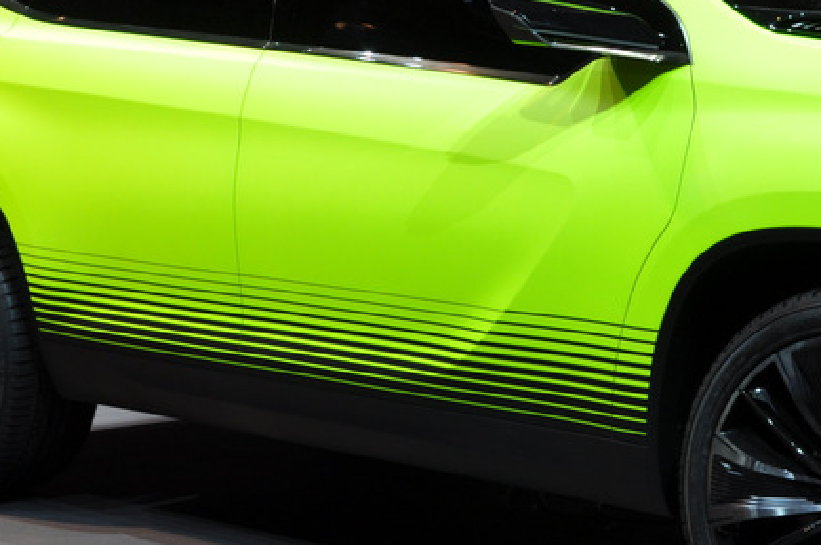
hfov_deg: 19.5
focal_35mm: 104
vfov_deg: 13.0
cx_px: 583
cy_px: 153
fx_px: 2377
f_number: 8
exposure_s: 1/60
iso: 200
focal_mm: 25
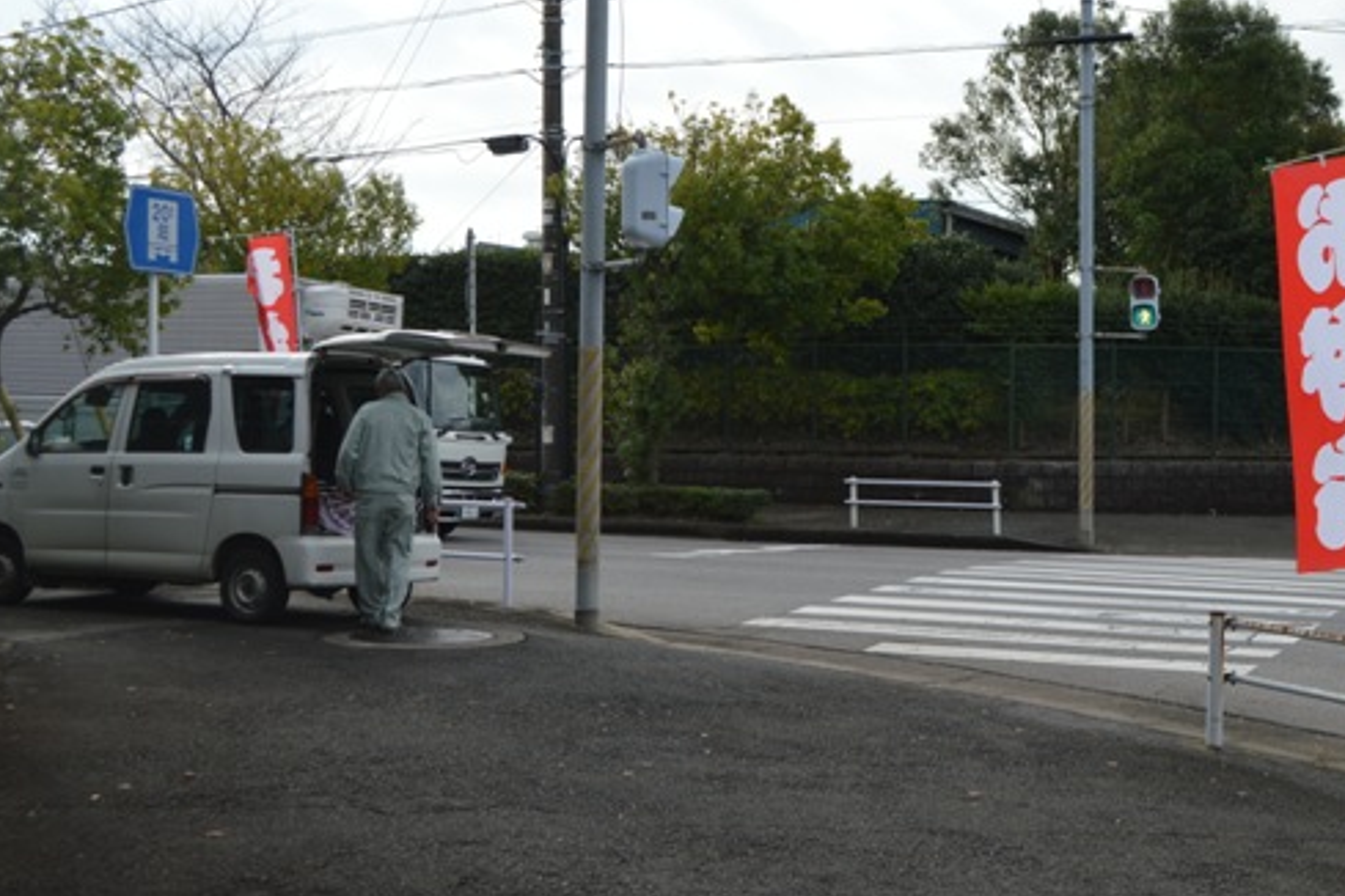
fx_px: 1905
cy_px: 390
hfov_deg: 38.9
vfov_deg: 26.5
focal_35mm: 51
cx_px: 721
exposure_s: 1/250
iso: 100
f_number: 8
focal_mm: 26
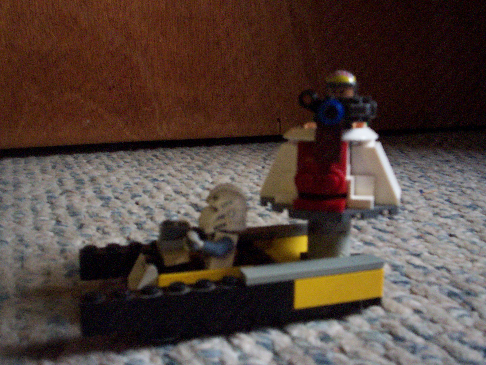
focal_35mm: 36
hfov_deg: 51.4
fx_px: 505
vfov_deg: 39.7
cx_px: 243
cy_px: 182
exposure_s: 1/8
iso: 400
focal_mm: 5.9
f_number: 4.5
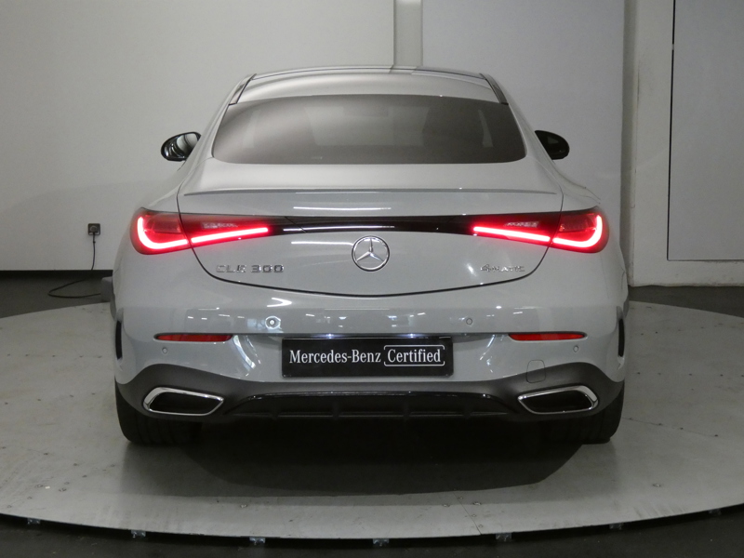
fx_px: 1354
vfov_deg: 23.3
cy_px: 279
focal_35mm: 63
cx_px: 372
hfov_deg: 30.7
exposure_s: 1/80
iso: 1250
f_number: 4.2
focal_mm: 11.3
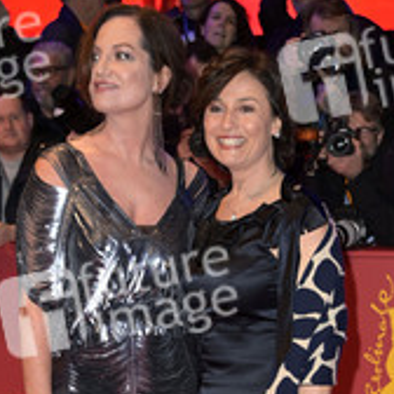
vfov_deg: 13.7
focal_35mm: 125
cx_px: 185
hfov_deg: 14.0
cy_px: 420
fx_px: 1610
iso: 800
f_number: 5
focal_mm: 62
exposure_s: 1/200
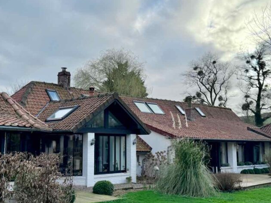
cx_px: 120
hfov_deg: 47.8
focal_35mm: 39
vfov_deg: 36.8
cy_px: 106
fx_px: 305
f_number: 1.78
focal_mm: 6.76
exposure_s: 1/4673
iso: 125
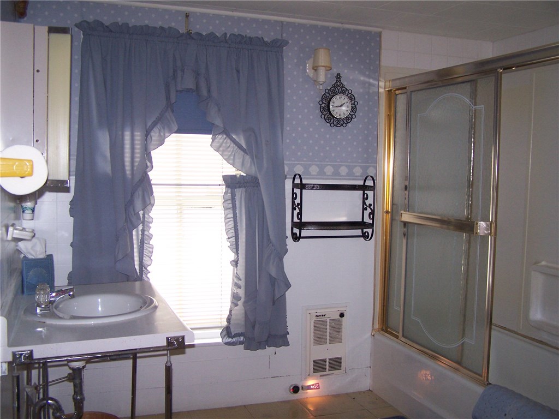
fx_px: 614
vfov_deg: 37.7
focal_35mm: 38
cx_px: 280
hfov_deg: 49.0
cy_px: 210
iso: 140
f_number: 2.8
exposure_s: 1/90
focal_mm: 6.3
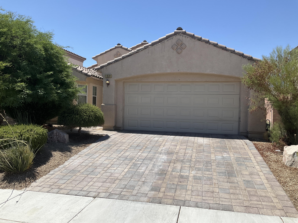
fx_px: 250
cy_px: 112
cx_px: 149
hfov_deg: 61.7
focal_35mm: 29
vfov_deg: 48.2
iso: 25
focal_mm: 3
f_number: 1.8
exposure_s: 1/2320
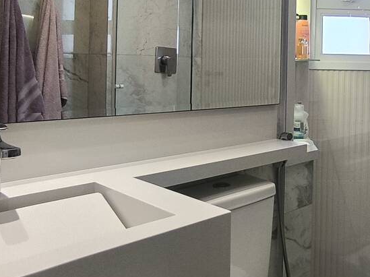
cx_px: 266
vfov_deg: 33.4
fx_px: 449
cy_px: 57
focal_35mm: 42
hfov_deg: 43.7
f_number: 2.2
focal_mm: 1.65
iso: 100
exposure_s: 1/60
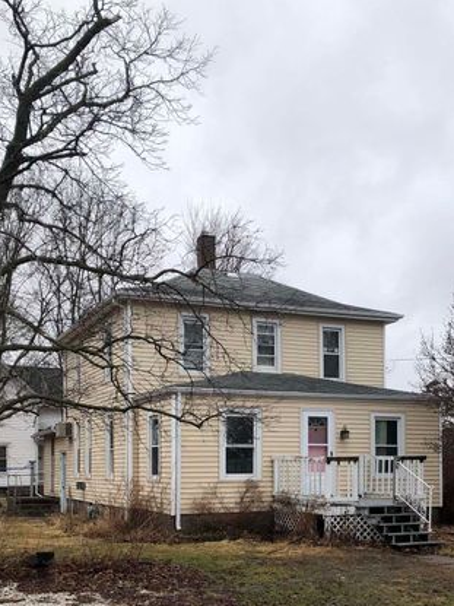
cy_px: 450
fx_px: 787
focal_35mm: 45
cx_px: 289
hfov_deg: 32.0
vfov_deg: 40.9
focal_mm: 3.99
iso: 20
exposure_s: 1/528
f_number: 1.8
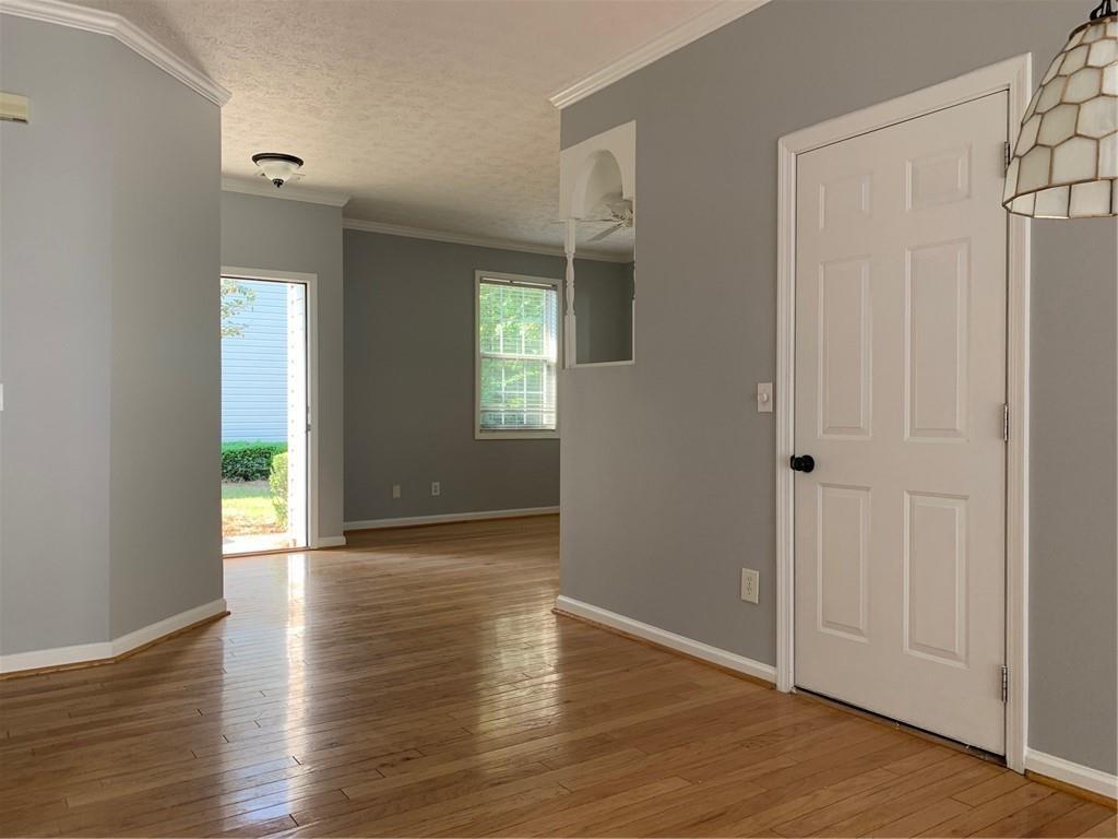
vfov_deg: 53.1
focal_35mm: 26
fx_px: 840
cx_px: 559
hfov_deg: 67.3
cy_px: 420
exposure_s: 1/121
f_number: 1.8
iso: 64
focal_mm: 4.25
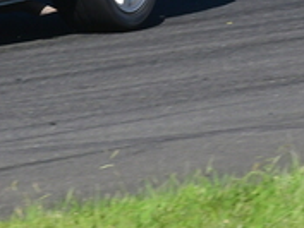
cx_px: -218
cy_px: -188
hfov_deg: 0.8
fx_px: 20599
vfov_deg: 0.6
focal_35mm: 2344
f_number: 11
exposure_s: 1/640
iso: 500
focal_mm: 360
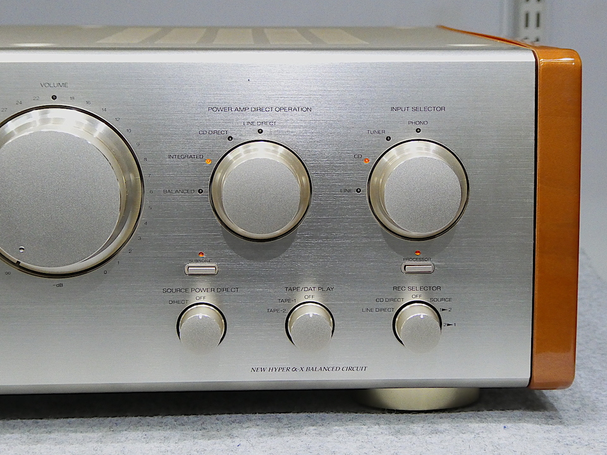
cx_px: 304
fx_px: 1578
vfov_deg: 16.4
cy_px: 228
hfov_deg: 21.8
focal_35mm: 90
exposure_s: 1/50
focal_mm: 16.1
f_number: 4.9
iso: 1600
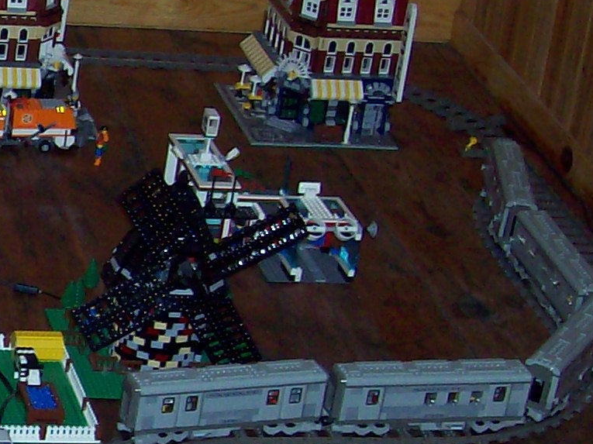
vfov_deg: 11.1
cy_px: 252
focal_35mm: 134
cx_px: -477
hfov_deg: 13.3
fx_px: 2294
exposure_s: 1/64
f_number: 2.7
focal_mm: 6
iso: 80
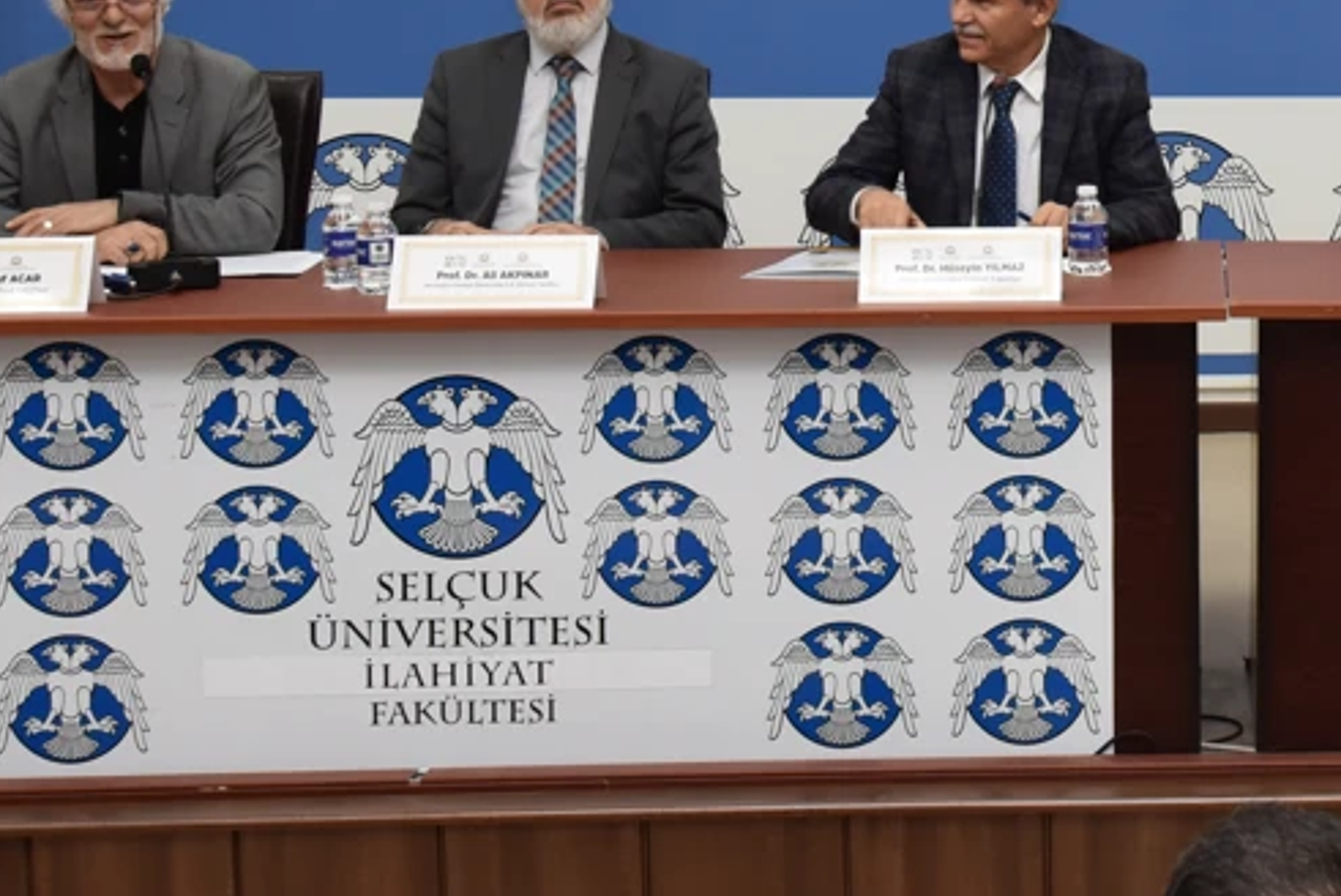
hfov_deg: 22.7
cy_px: -31
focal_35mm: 86
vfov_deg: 15.6
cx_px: 1352
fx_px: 3205
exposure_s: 1/100
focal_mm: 32
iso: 1600
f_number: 8
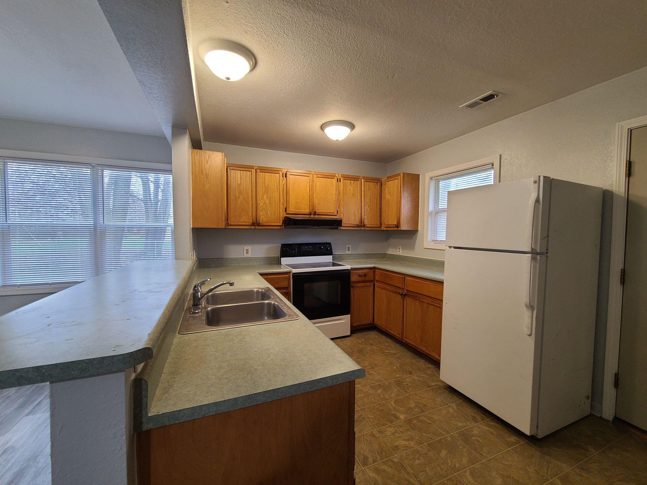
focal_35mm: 13
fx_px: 243
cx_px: 324
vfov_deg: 89.9
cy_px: 242
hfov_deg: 106.2
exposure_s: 1/60
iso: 200
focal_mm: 2.2
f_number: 2.2
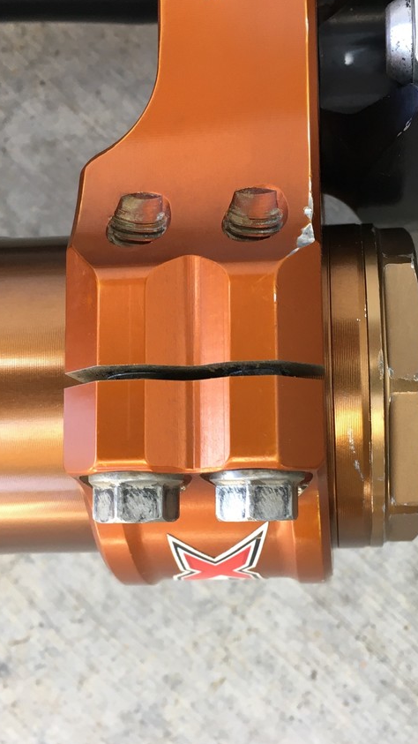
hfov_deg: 26.5
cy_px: 377
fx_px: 887
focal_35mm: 45
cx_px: 249
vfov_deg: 45.5
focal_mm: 4.15
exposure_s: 1/40
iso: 25
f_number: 2.2
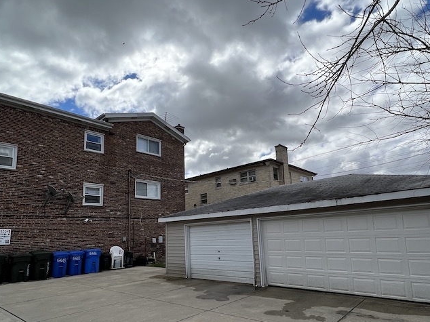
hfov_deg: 78.9
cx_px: 230
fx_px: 261
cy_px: 193
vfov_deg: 62.8
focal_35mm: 21
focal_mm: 1.57
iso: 32
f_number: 1.8
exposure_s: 1/2950
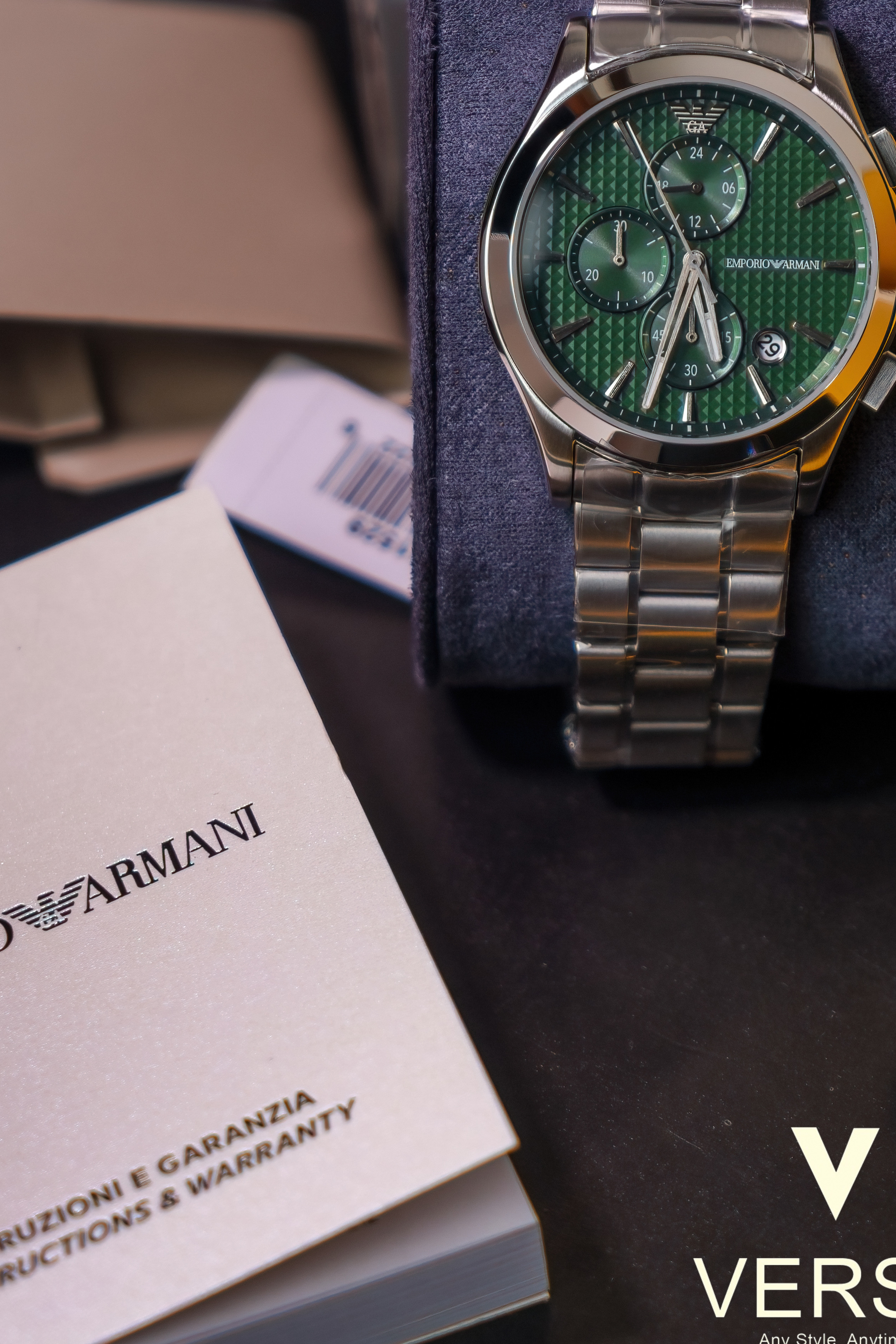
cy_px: 500
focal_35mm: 139
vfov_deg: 14.7
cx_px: 555
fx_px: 5188
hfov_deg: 9.9
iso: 160
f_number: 4
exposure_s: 1/60
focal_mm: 70
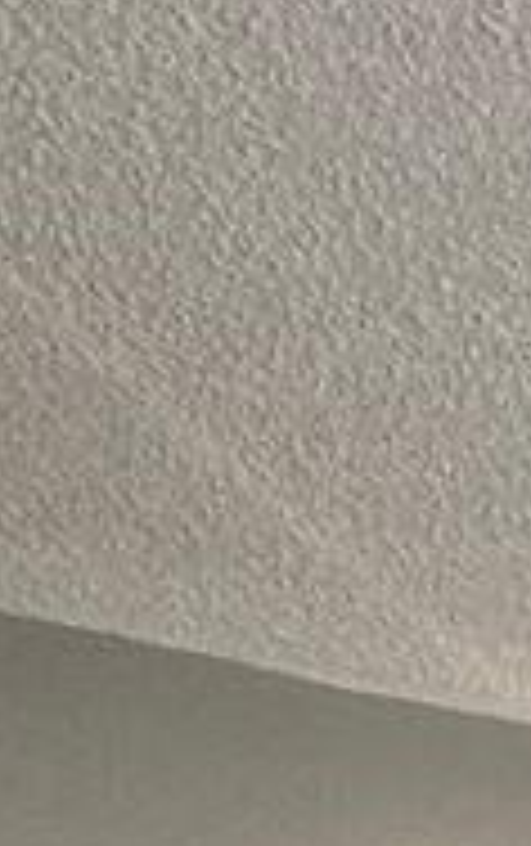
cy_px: 2313
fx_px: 2909
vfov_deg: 11.7
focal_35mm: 126
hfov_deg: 8.3
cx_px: 1755
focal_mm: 2.22
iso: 80
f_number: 2.2
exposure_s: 1/99
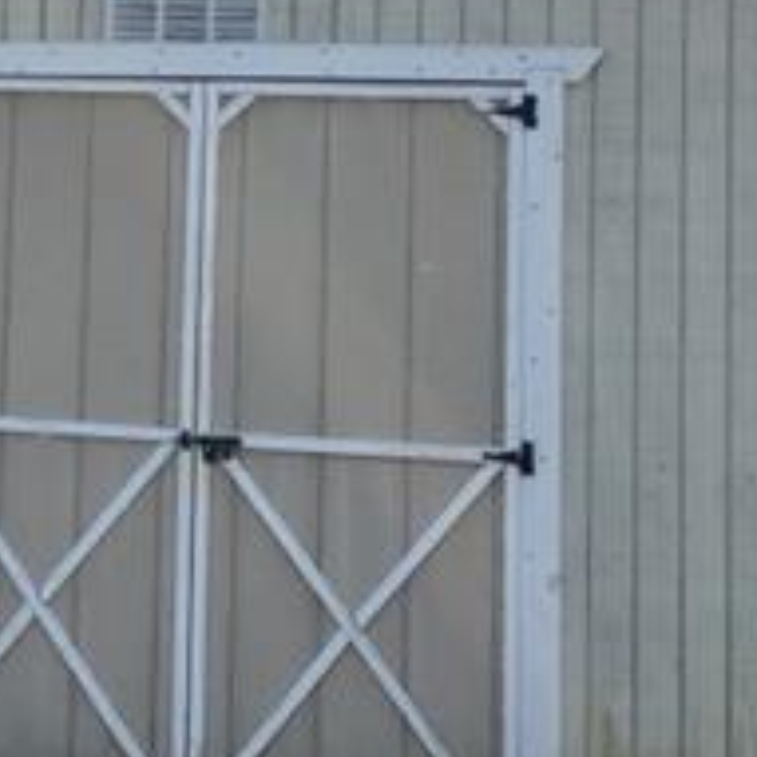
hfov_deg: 21.1
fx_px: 1905
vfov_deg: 22.1
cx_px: -127
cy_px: 135
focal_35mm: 77
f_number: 1.6
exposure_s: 1/3125
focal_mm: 4.2
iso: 32
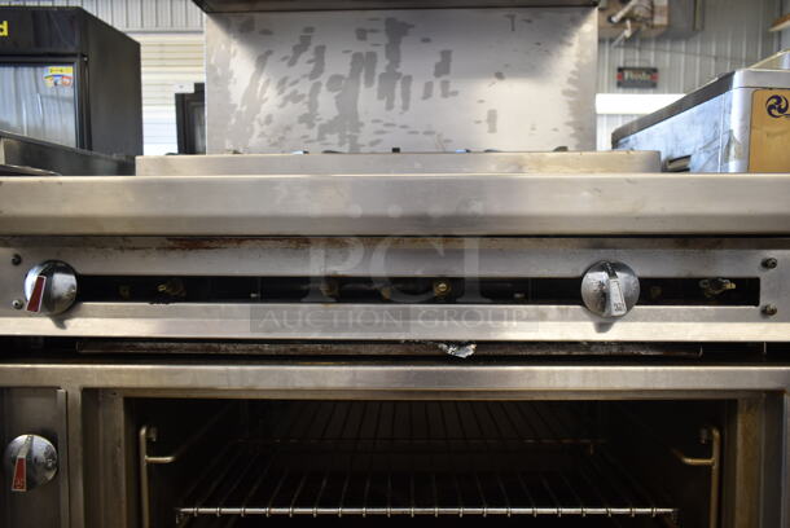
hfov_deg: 67.3
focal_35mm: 27
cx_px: 395
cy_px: 264
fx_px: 593
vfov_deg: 48.0
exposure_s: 1/30
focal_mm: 18
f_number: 3.5
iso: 280
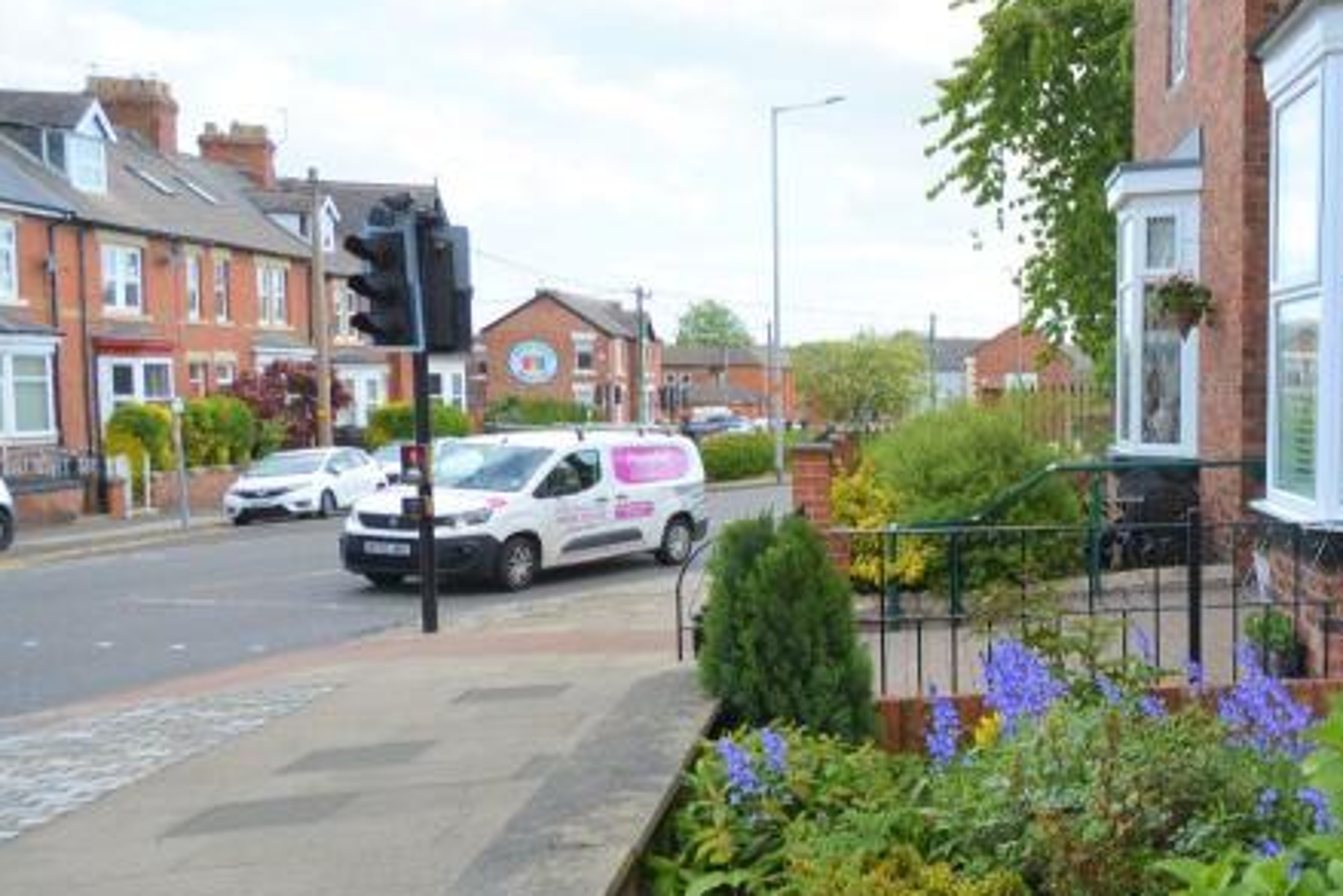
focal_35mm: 35
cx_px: 1413
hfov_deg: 44.2
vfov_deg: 37.9
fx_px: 1306
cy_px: 488
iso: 200
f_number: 8
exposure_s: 1/250
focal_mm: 10
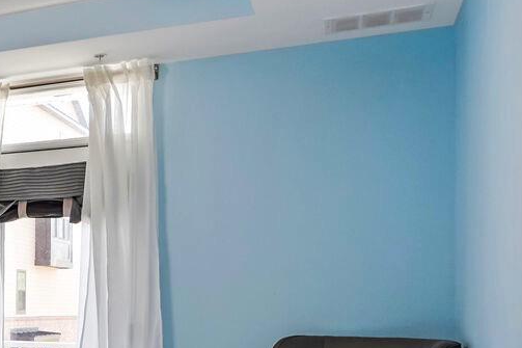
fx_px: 797
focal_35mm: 55
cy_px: 303
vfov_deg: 24.0
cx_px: -160
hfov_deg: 29.2
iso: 800
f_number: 8
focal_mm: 16
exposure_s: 1/30
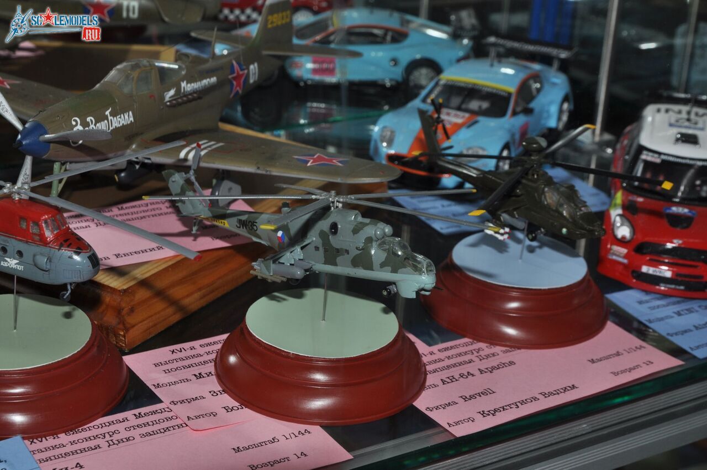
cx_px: 354
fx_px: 1471
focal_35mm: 75
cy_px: 235
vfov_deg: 18.1
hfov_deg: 27.0
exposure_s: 1/200
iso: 200
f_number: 13
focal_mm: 50
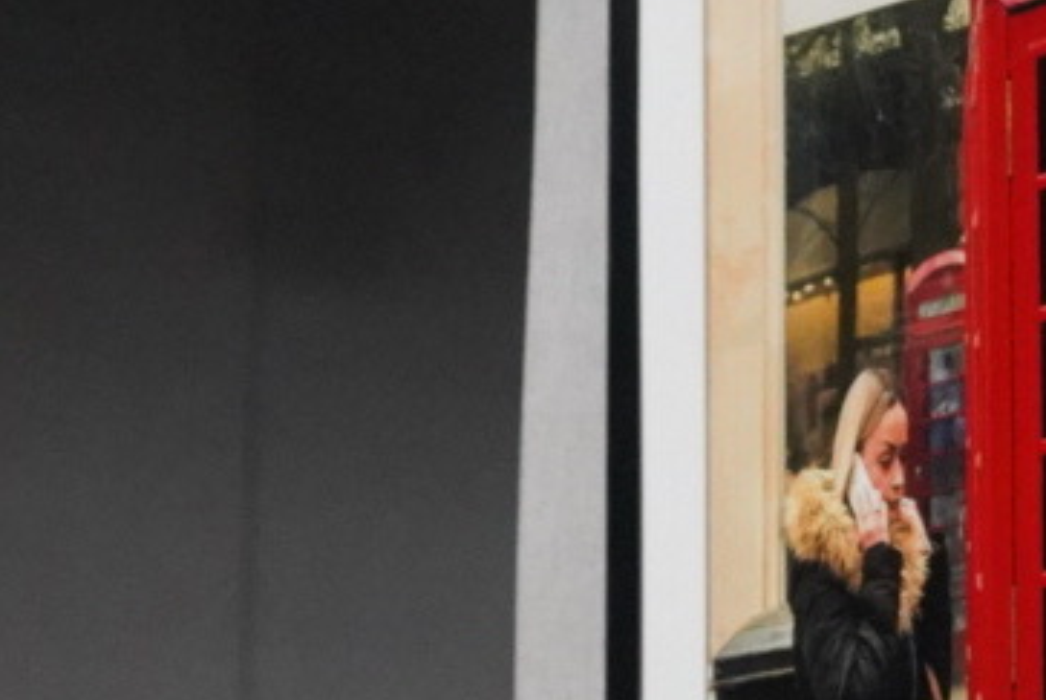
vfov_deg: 5.1
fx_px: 7767
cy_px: 835
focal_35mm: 267
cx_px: 712
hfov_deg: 7.7
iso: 12800
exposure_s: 1/60
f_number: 5.6
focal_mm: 60
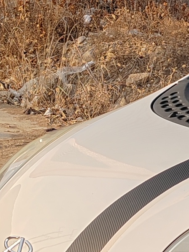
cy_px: 8
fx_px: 1201
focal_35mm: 165
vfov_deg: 11.9
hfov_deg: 8.2
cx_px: 482
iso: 100
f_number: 1.8
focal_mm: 6.14
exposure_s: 1/480
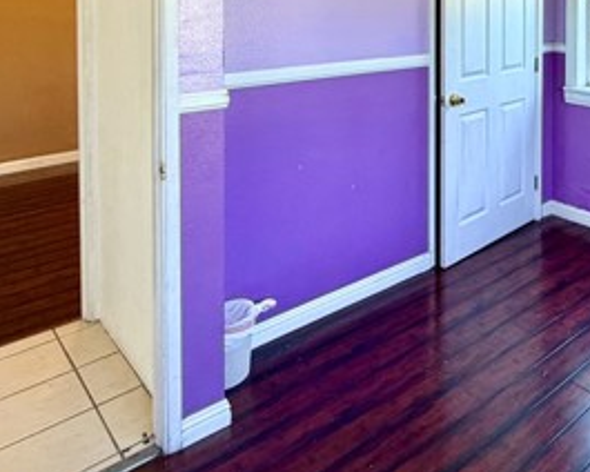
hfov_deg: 48.6
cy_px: 7
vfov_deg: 39.6
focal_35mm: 33
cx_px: 530
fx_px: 576
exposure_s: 1/121
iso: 250
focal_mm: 2.22
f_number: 2.2
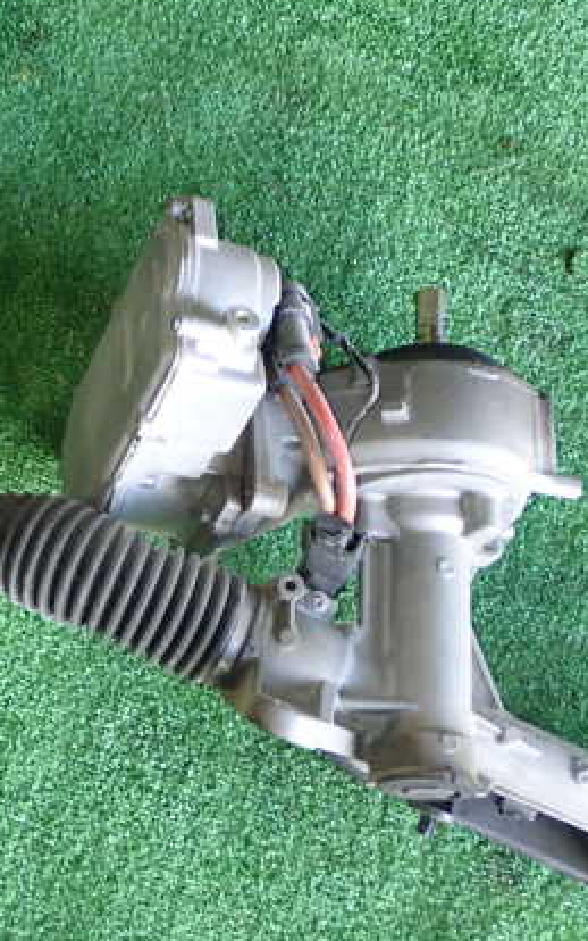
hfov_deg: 20.2
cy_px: 496
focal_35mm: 63
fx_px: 1614
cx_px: 45
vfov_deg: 32.5
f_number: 2.8
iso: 250
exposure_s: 1/40
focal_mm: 7.31
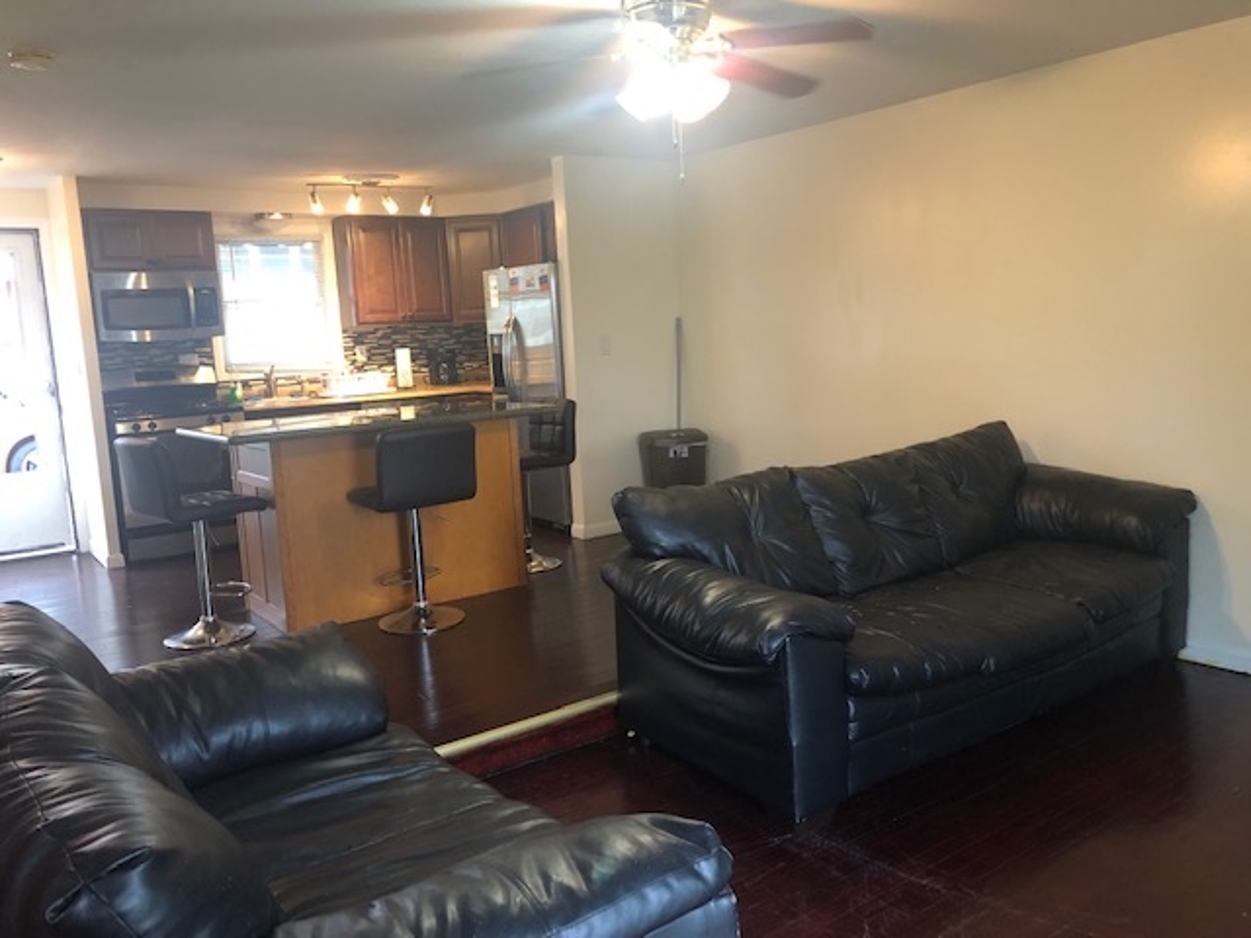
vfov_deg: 49.7
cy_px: 469
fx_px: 1012
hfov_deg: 63.4
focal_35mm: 28
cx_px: 626
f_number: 1.8
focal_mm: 3.99
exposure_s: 1/15
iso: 64
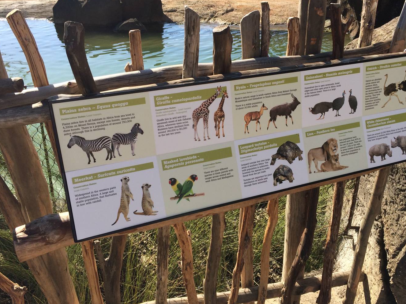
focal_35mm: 35
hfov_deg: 52.5
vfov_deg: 40.7
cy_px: 141
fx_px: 410
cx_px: 227
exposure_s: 1/1080
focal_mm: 4.15
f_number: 2.2
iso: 32
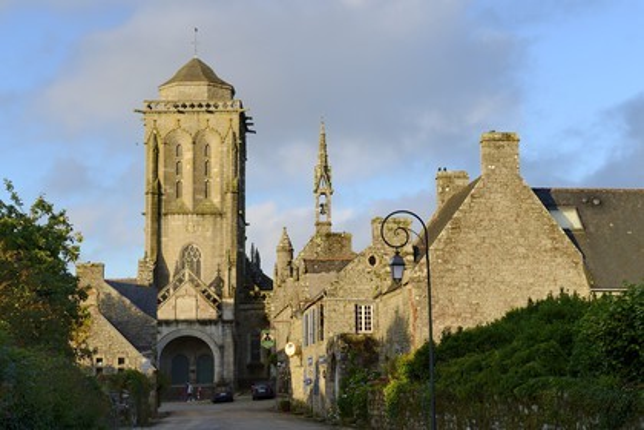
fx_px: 1252
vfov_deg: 19.5
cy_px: 215
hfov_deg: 28.8
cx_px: 322
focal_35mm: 70
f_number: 9
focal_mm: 70
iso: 200
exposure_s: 1/200
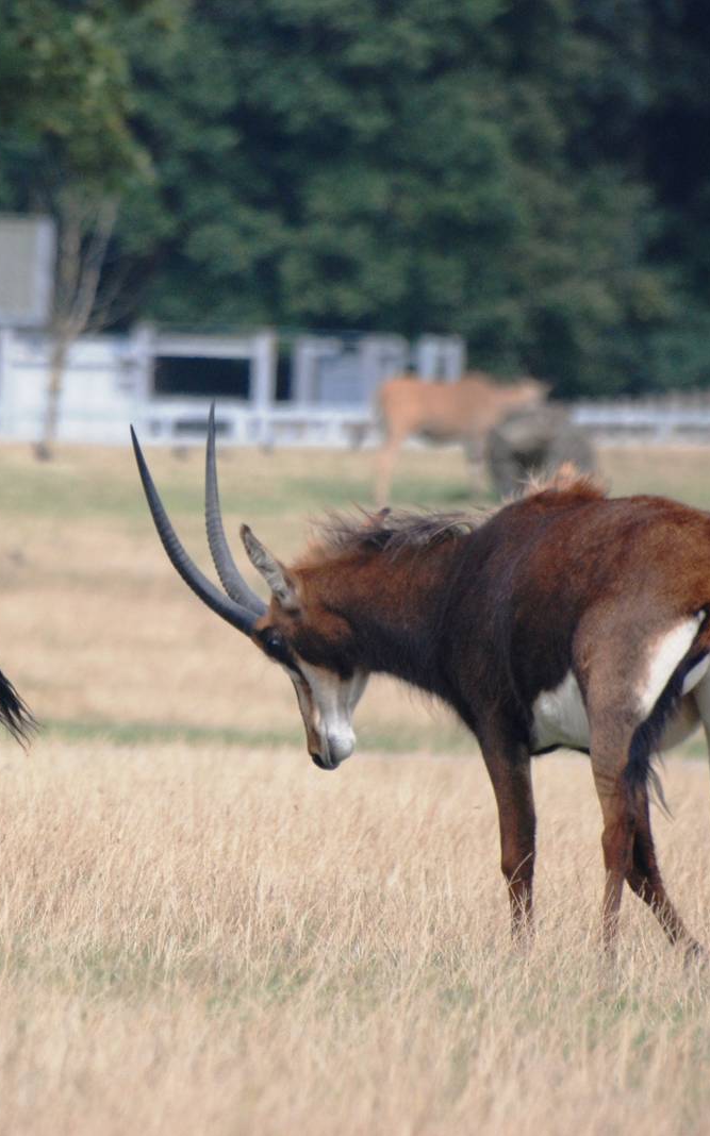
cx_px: 137
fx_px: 21312
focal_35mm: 688
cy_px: 569
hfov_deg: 1.9
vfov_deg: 3.1
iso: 400
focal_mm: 300
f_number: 5.6
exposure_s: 1/800
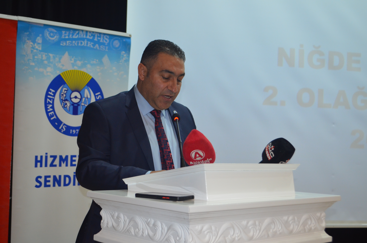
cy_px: 122
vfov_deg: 28.0
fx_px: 488
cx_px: 184
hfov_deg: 41.2
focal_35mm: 48
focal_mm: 32
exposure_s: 1/60
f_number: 4.8
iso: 1250
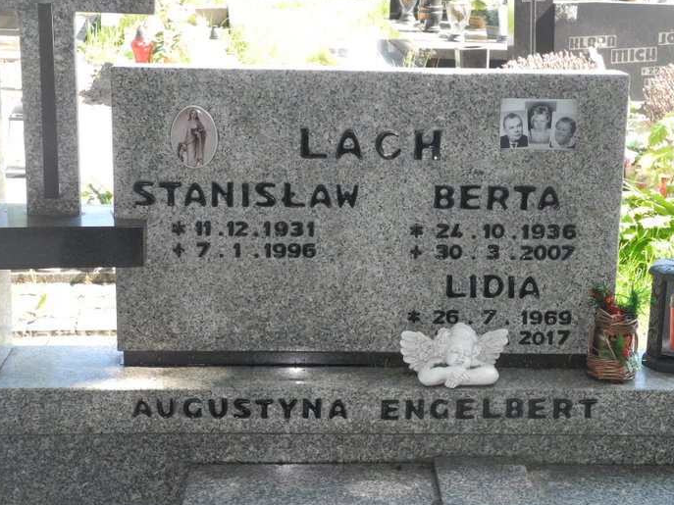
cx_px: 368
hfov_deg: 27.4
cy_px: 227
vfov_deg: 20.7
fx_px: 1382
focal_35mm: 71
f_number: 3.5
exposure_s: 1/100
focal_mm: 13
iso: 140
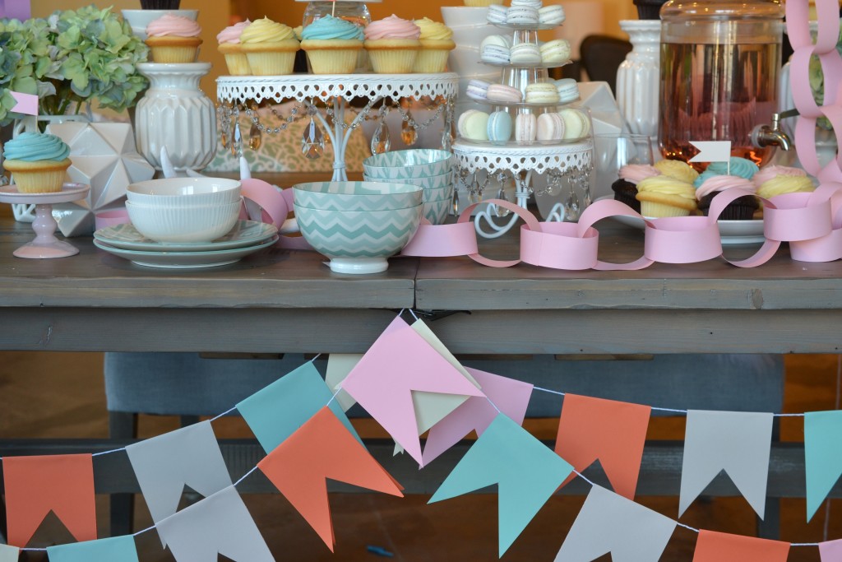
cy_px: 281
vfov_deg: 22.6
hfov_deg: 33.4
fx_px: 1403
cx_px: 421
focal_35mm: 60
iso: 400
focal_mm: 40
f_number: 4
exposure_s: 1/60
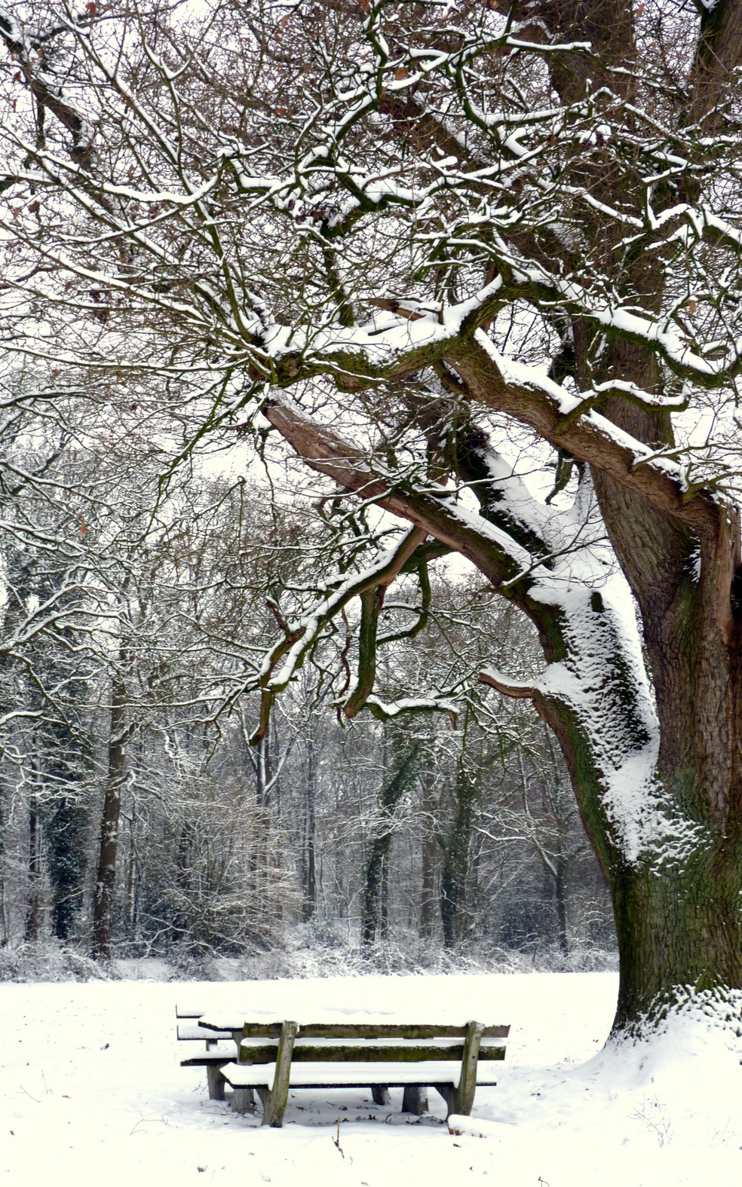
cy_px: 591
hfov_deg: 30.5
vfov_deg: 47.2
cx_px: 360
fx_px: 1359
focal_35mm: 42
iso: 80
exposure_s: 1/40
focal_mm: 6.9
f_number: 3
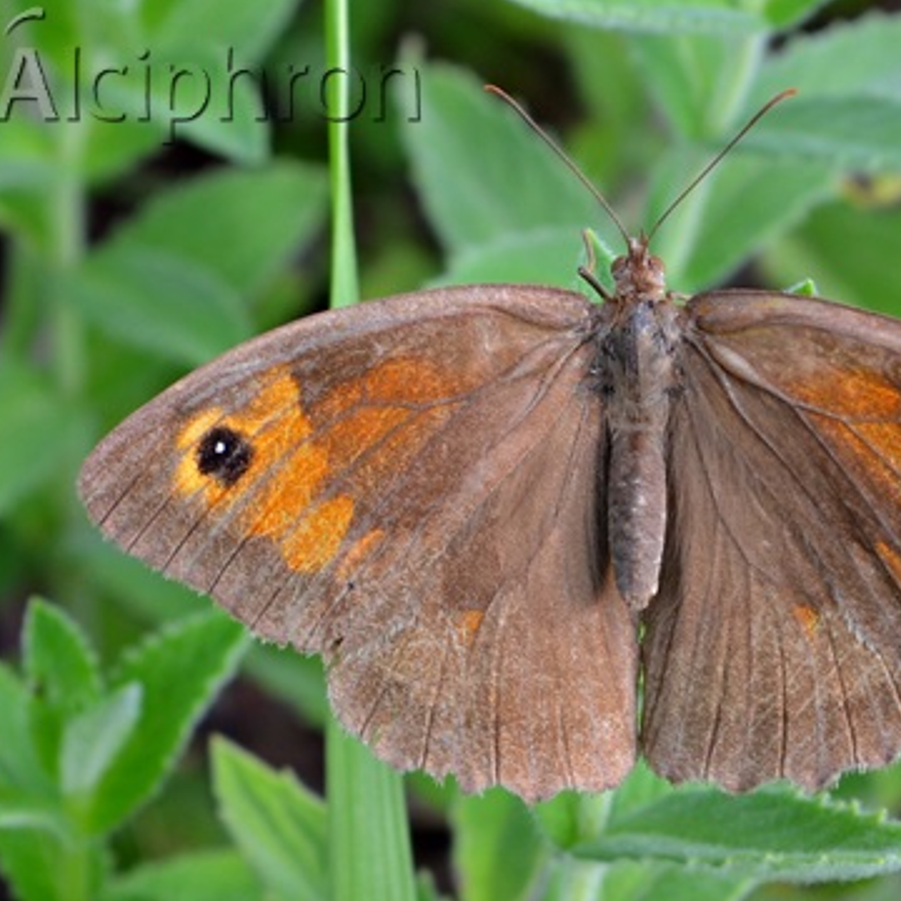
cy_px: 442
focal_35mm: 117
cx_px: 633
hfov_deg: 14.9
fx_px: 3437
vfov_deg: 14.9
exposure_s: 1/60
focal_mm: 55
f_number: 8
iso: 160
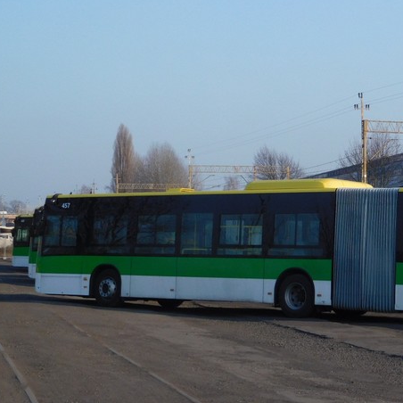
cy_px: 140
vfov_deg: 19.7
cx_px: 389
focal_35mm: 88
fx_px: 1159
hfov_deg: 19.2
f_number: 4.1
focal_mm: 8.9
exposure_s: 1/640
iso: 125
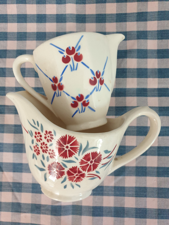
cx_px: 84
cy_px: 112
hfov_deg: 53.1
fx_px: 169
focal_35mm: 26
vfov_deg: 67.3
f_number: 1.5
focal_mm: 4.3
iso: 250
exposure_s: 1/29
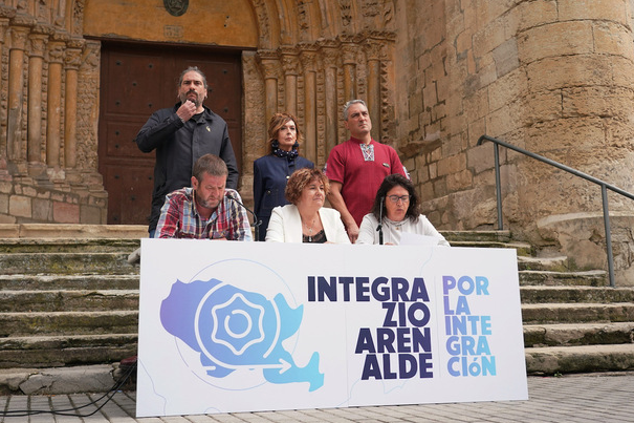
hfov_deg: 46.4
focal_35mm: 42
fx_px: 739
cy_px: 186
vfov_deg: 31.8
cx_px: 328
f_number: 4
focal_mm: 35
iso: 800
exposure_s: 1/2500
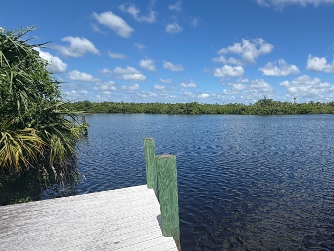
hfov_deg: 68.9
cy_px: 150
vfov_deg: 58.4
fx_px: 222
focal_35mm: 23
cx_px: 252
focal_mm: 2.22
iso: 50
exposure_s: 1/1927
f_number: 2.2
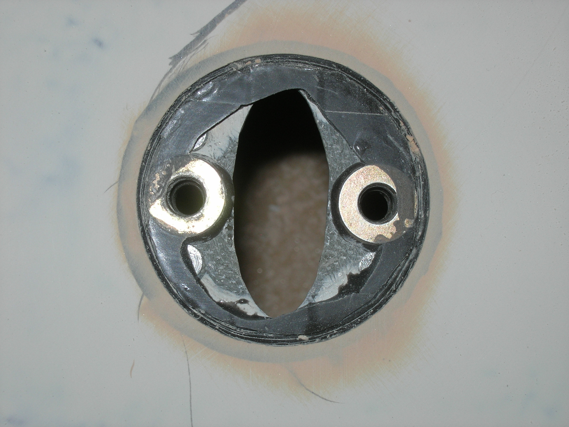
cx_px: 284
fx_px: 1512
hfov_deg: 21.3
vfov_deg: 16.1
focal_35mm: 92
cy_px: 214
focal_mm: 19.1
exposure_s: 1/60.1
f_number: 7.3
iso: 64
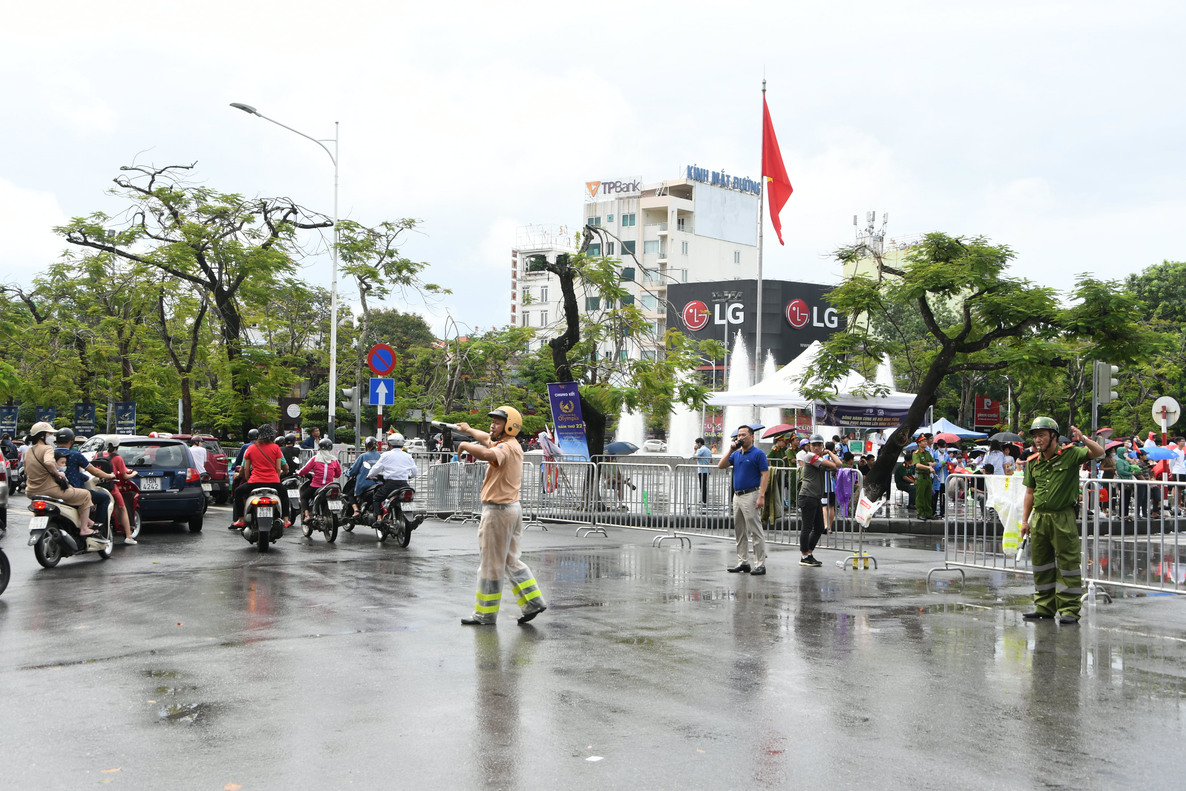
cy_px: 396
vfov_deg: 35.5
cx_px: 593
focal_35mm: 38
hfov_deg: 51.3
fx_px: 1235
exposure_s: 1/200
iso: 125
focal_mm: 25
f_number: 8
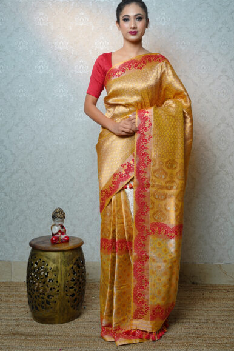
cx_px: 122
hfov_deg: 27.2
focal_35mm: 50
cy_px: 149
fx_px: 483
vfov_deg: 39.8
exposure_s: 1/160
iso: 250
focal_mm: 42.5
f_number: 7.1
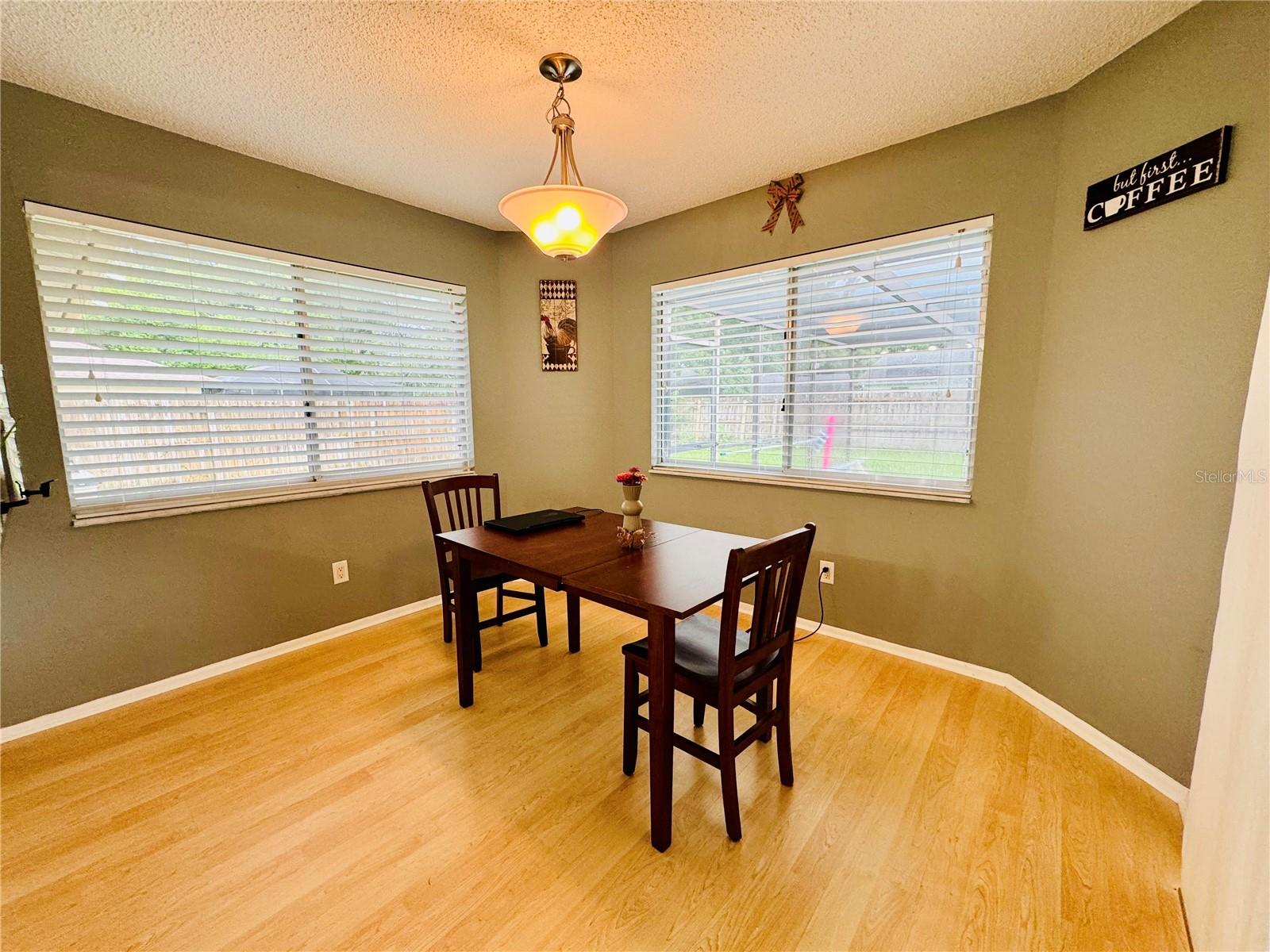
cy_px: 476
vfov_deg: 85.7
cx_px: 635
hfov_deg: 102.1
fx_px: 514
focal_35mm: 14
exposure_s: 1/120
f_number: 2.2
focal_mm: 2.22
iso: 200
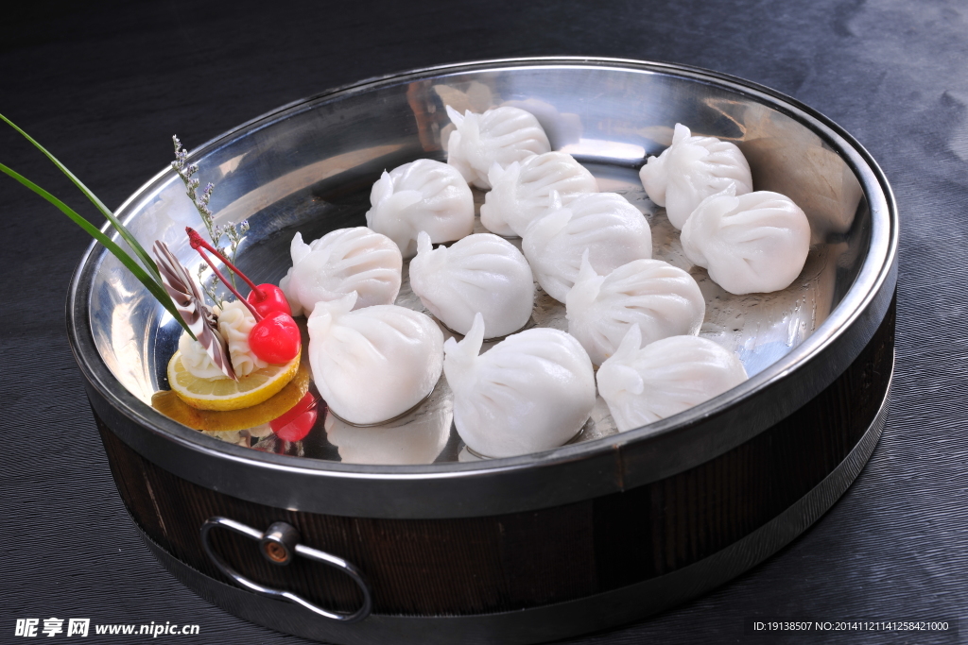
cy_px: 322
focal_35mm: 50
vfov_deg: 27.0
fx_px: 1345
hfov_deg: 39.6
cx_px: 484
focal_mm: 50
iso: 100
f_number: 14
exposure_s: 1/125
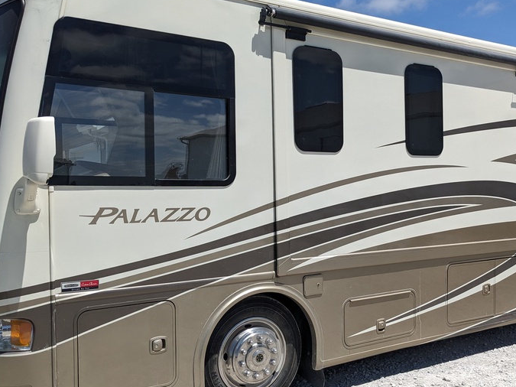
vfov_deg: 35.9
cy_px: 208
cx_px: 319
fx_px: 596
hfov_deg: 46.4
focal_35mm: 40
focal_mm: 4.38
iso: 93
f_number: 1.73
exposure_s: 1/7812
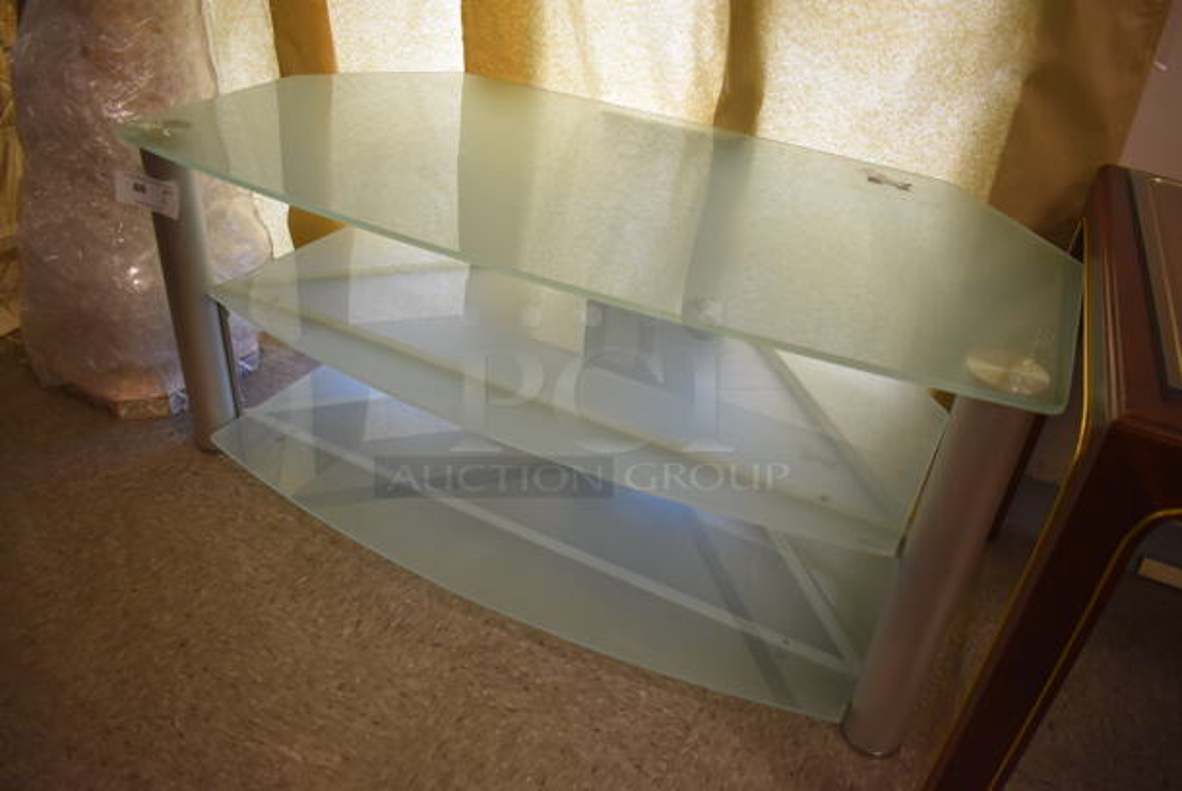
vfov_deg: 48.0
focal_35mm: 27
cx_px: 591
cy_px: 396
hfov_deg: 67.3
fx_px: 887
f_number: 3.5
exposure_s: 1/125
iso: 900
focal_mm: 18
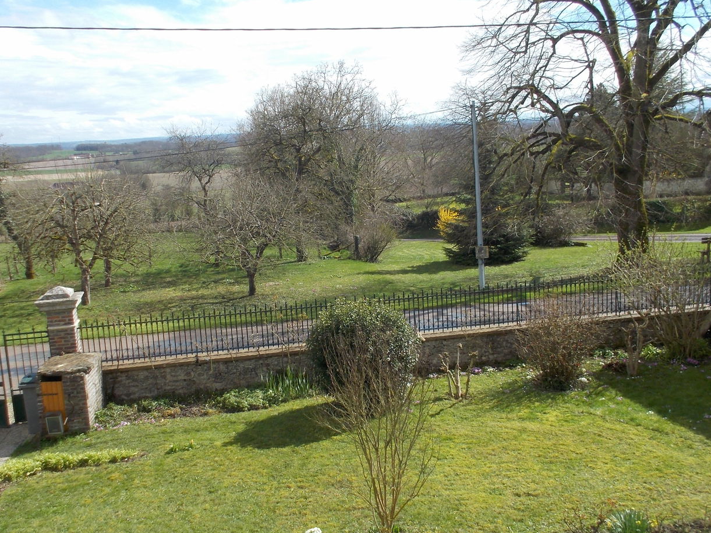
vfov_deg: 37.7
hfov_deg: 48.9
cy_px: 283
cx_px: 335
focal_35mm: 38
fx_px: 781
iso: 80
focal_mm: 4.1
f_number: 3.3
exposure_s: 1/500
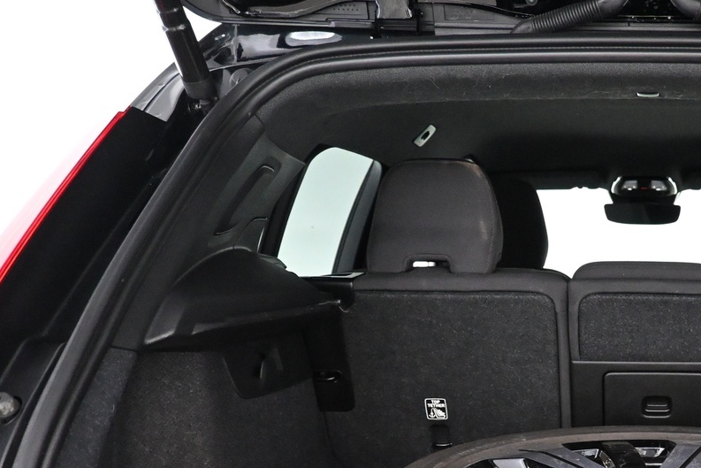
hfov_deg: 37.4
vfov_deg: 26.1
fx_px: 954
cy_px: 471
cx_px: 647
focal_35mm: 49
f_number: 3.5
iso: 4500
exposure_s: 1/60
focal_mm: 16
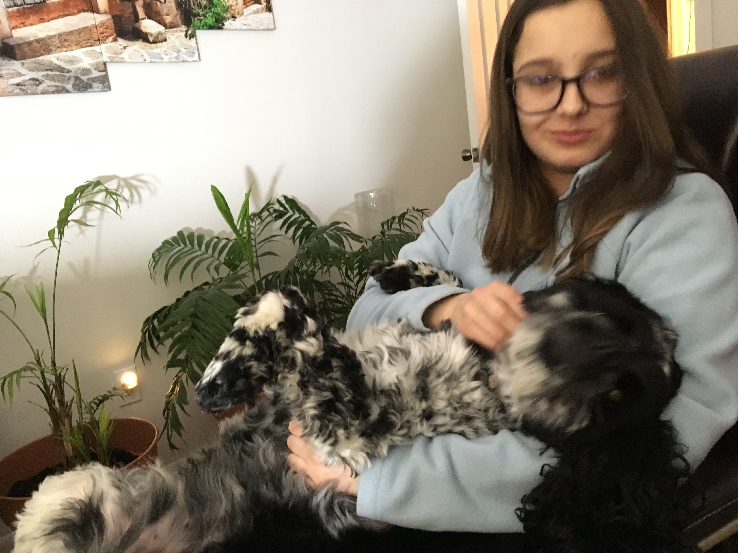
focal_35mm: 29
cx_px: 369
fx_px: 618
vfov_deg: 48.2
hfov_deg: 61.7
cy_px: 276
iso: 500
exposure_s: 1/15
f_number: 2.2
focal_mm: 4.15
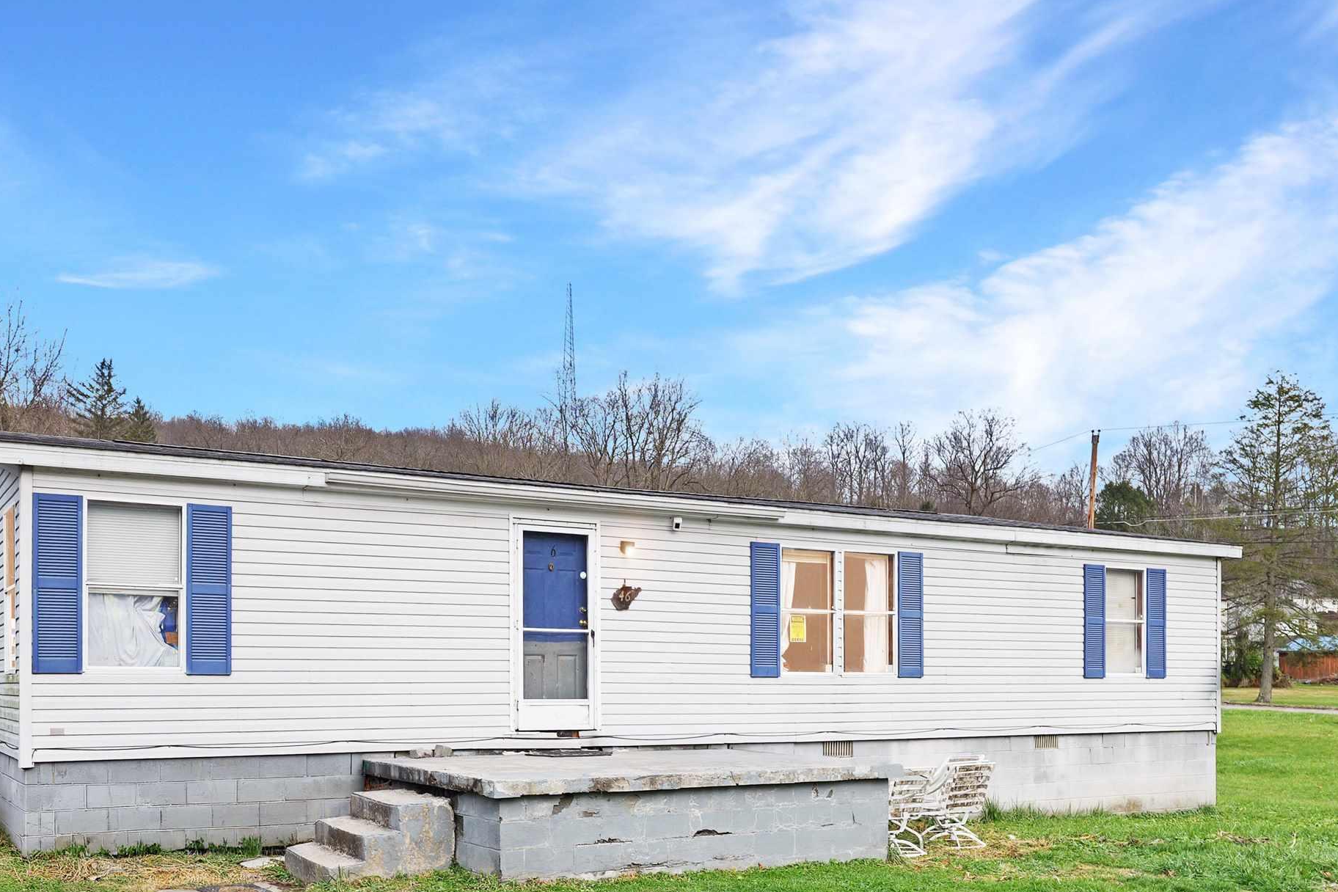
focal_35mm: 32
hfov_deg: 58.4
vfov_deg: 40.3
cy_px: 632
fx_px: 1189
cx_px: 560
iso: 100
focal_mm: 19
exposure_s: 1/160
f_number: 5.6
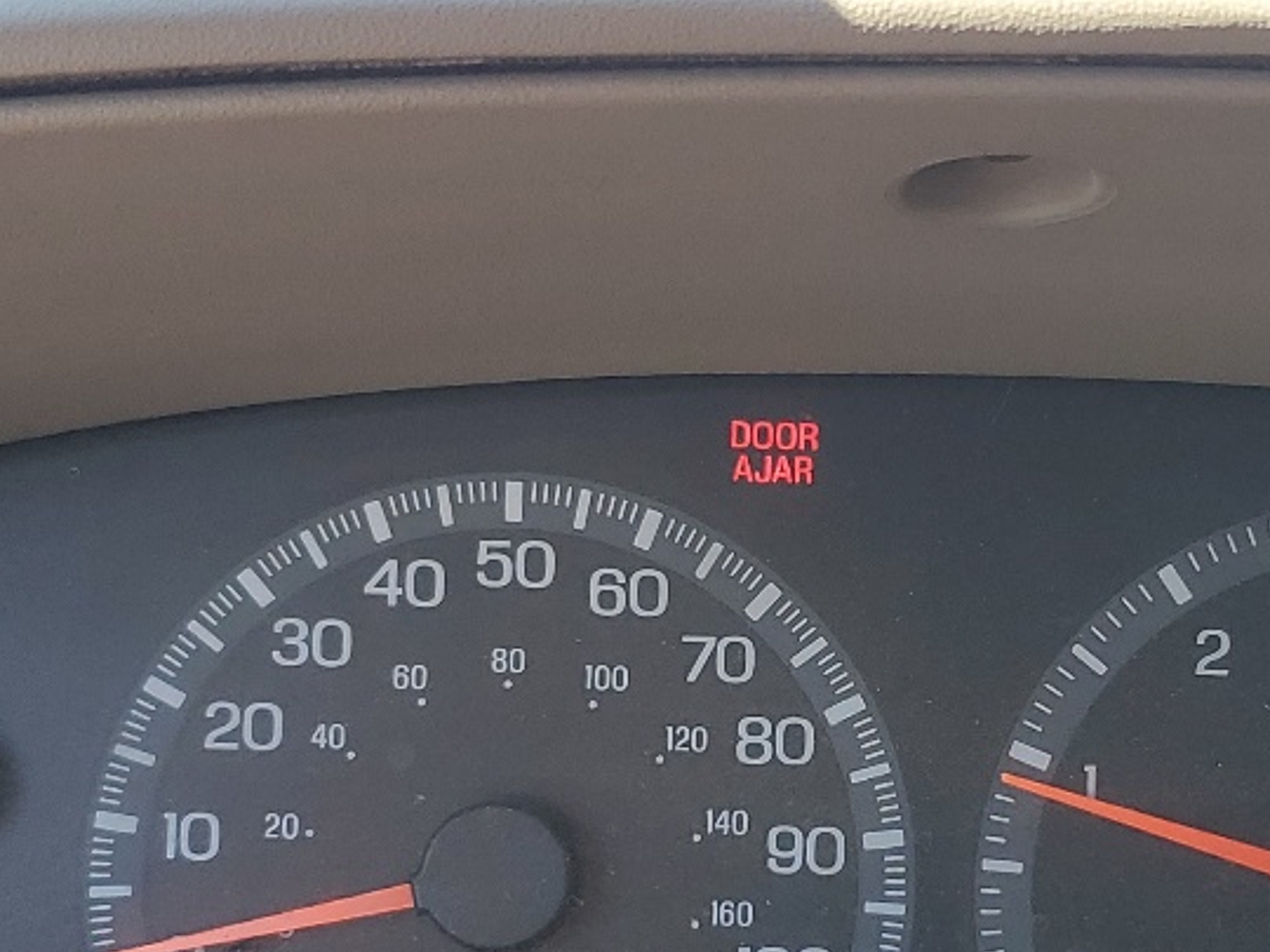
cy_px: 686
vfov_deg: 19.0
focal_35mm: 77
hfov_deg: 25.2
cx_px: 828
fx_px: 2825
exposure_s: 1/303
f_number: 1.5
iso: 50
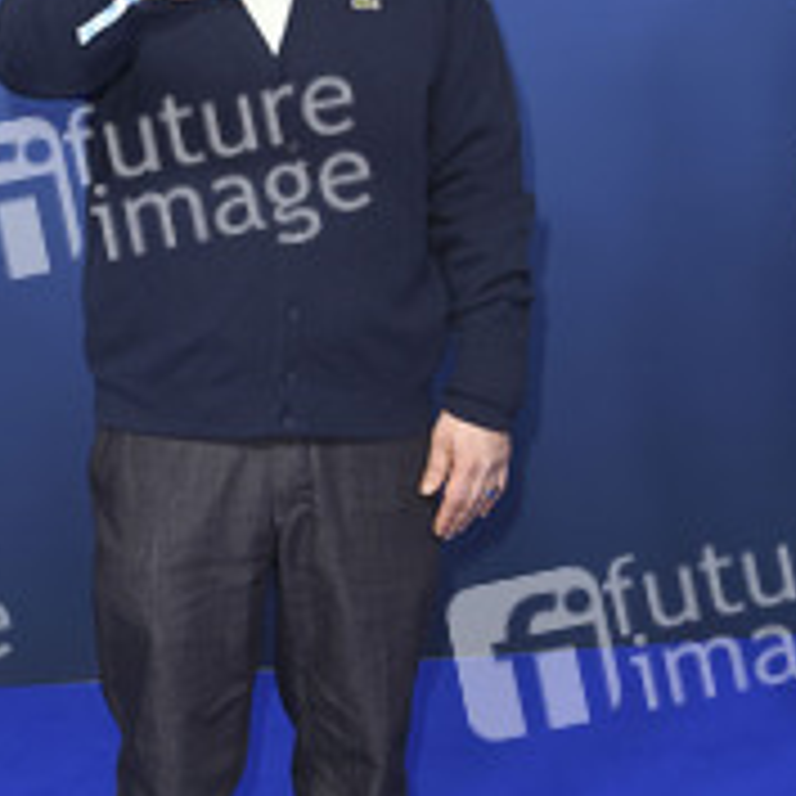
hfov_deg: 18.1
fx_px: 2498
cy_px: 409
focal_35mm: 96
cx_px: 270
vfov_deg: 18.1
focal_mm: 50
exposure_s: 1/320
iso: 800
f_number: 4
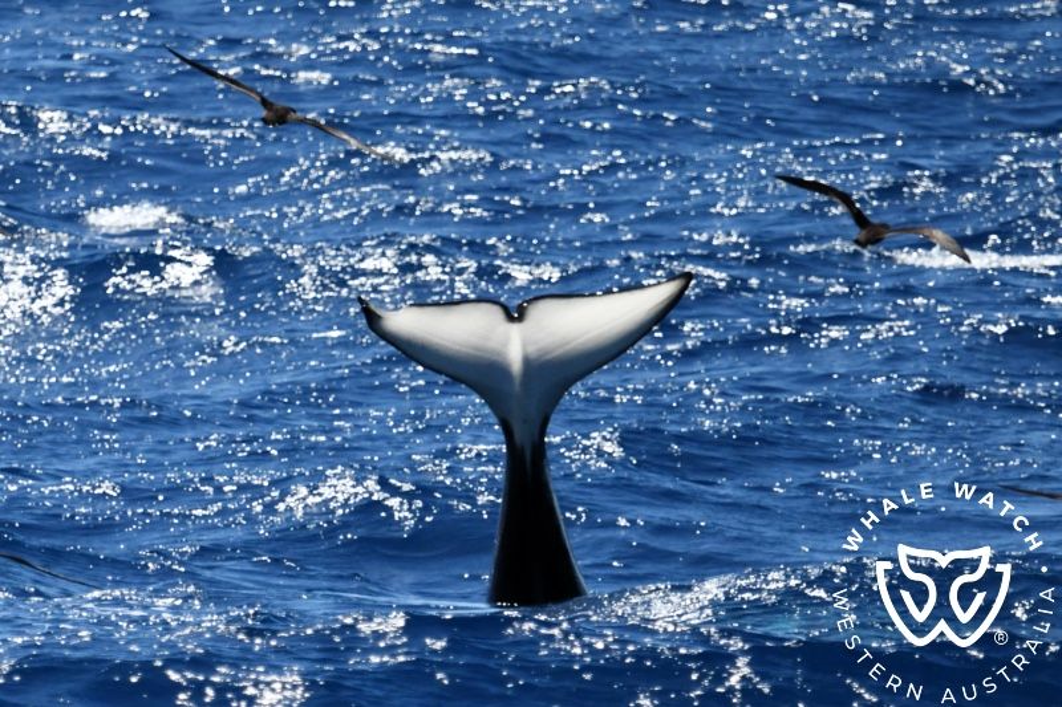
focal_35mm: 600
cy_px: 354
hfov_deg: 3.4
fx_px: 17695
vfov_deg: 2.3
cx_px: 531
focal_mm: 600
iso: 1100
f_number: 6.3
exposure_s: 1/8000
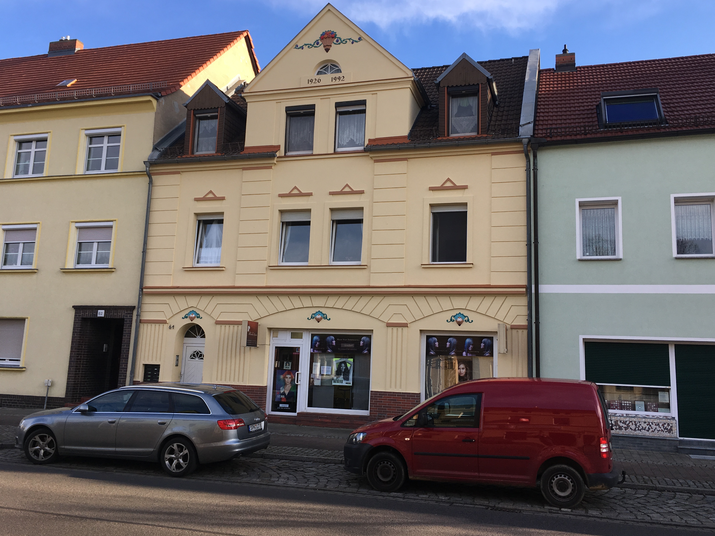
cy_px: 255
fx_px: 640
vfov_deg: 45.4
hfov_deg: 58.3
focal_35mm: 31
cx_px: 371
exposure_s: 1/499
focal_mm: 4.15
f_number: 2.2
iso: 25
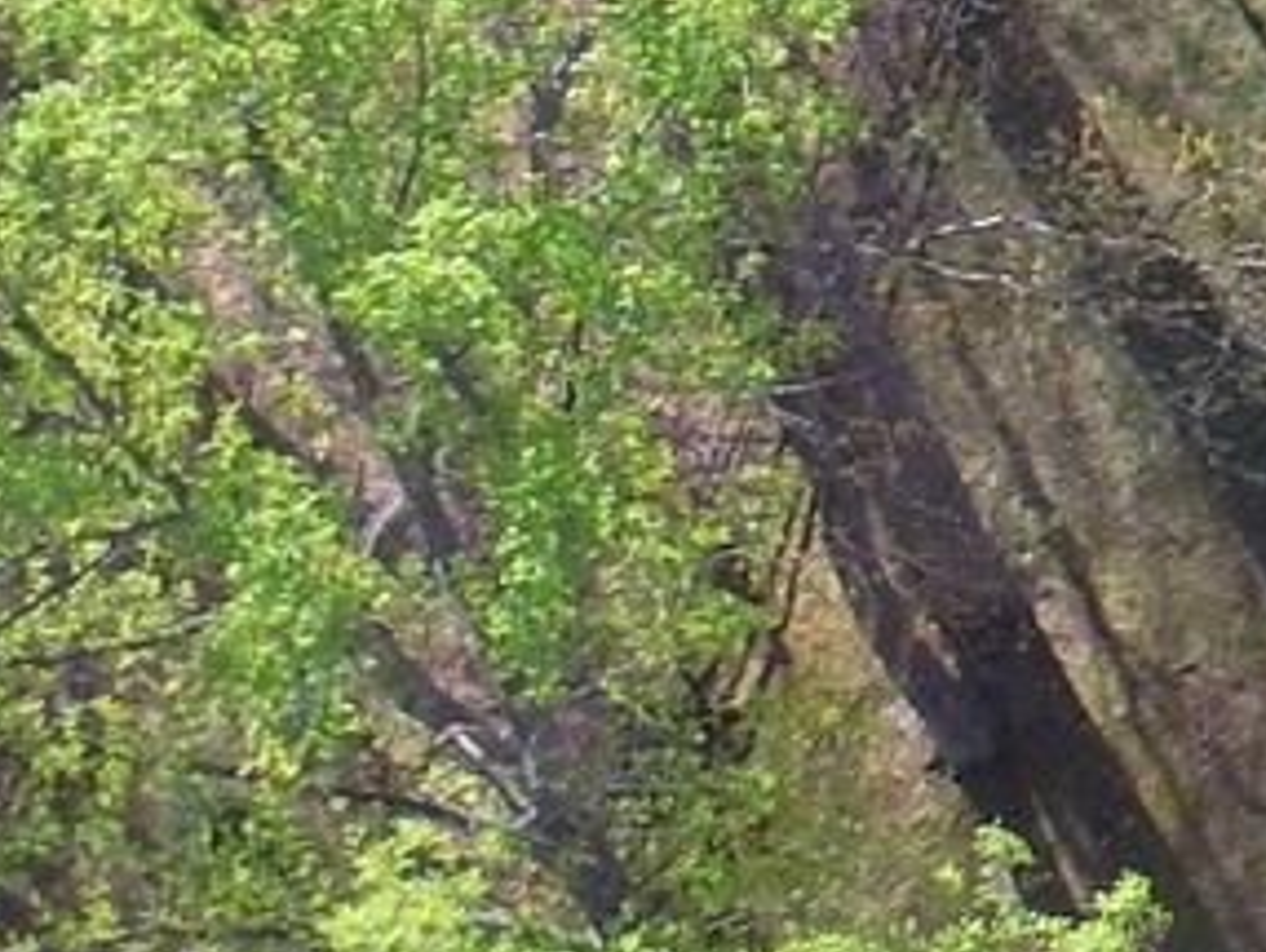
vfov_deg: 9.8
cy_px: -788
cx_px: 2944
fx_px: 5234
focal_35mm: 143
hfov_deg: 11.6
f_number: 2.8
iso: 100
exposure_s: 1/395
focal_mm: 3.61
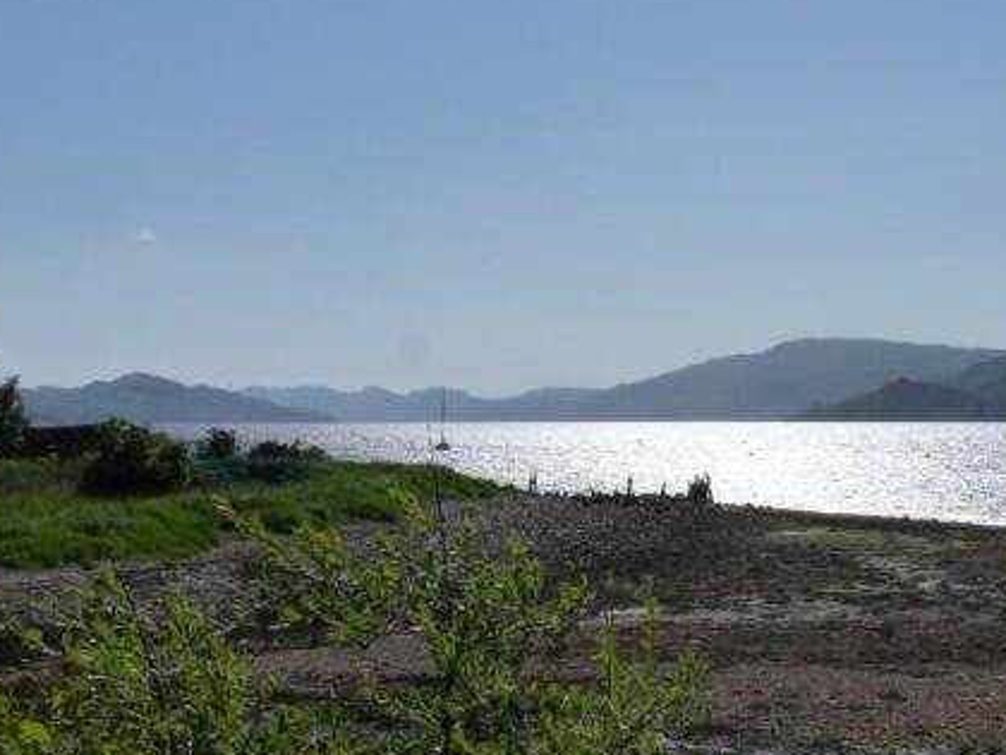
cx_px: 662
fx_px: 1976
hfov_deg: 28.4
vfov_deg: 21.6
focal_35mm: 68
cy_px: 354
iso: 160
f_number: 6.3
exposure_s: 1/1000
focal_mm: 8.7
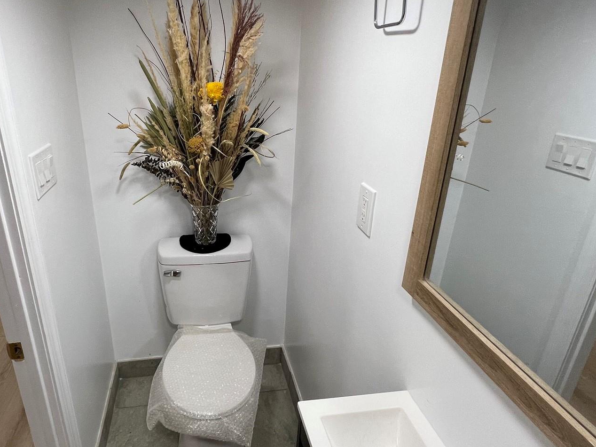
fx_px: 362
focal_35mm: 21
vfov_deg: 63.3
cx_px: 238
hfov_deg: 78.1
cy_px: 201
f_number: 1.8
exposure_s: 1/120
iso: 80
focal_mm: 1.57
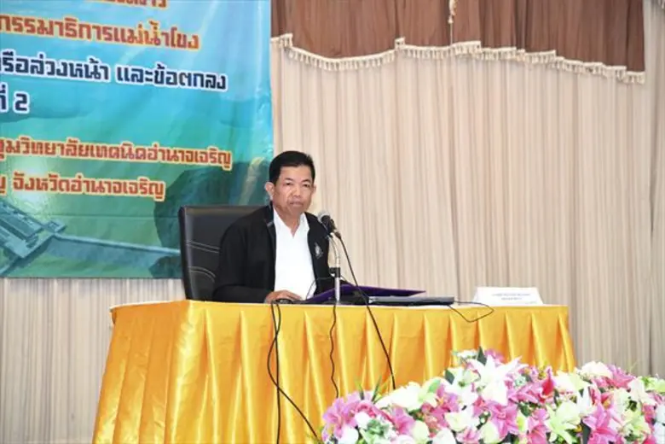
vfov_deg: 11.4
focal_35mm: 120
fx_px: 2216
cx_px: 332
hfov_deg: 17.1
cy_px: 222
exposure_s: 1/160
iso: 6400
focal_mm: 120
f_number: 5
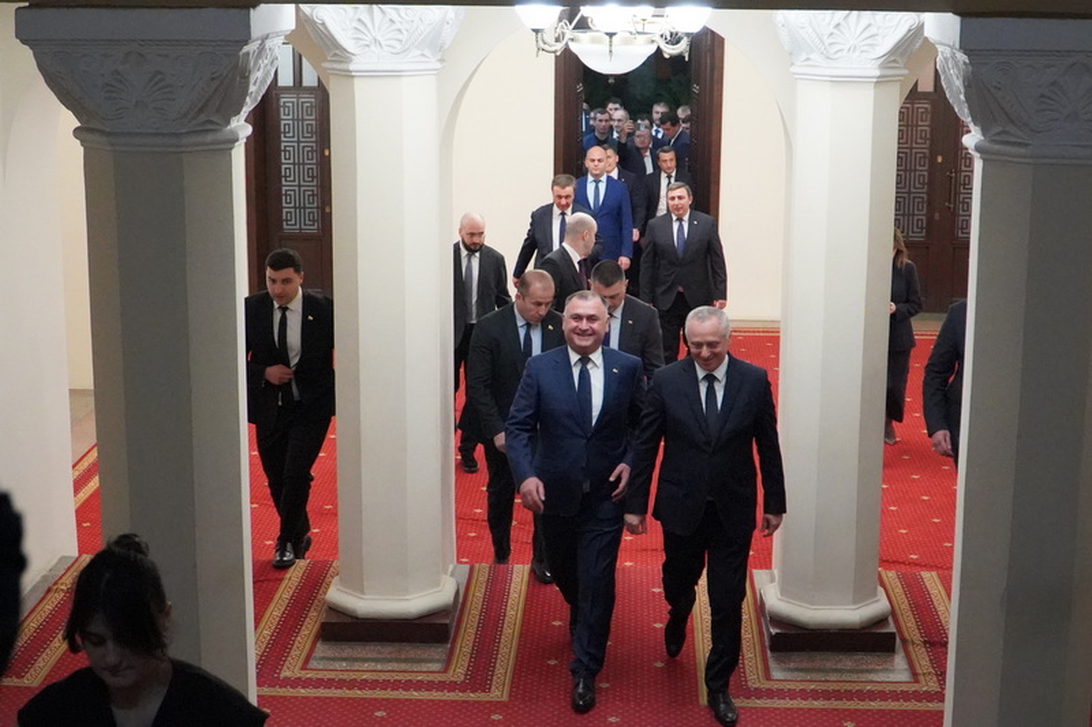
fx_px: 1395
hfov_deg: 42.8
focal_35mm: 46
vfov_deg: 29.2
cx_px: 546
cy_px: 364
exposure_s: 1/125
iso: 12800
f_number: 4
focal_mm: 31
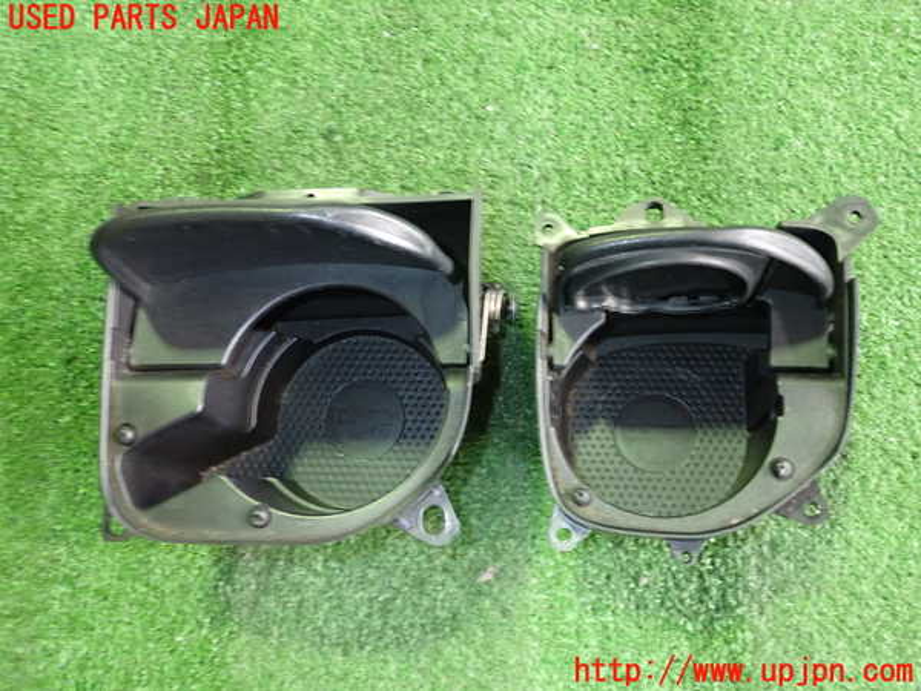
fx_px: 798
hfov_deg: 60.0
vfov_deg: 46.8
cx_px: 460
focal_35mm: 30
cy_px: 346
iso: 800
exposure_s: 1/4
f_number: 6.3
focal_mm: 5.4
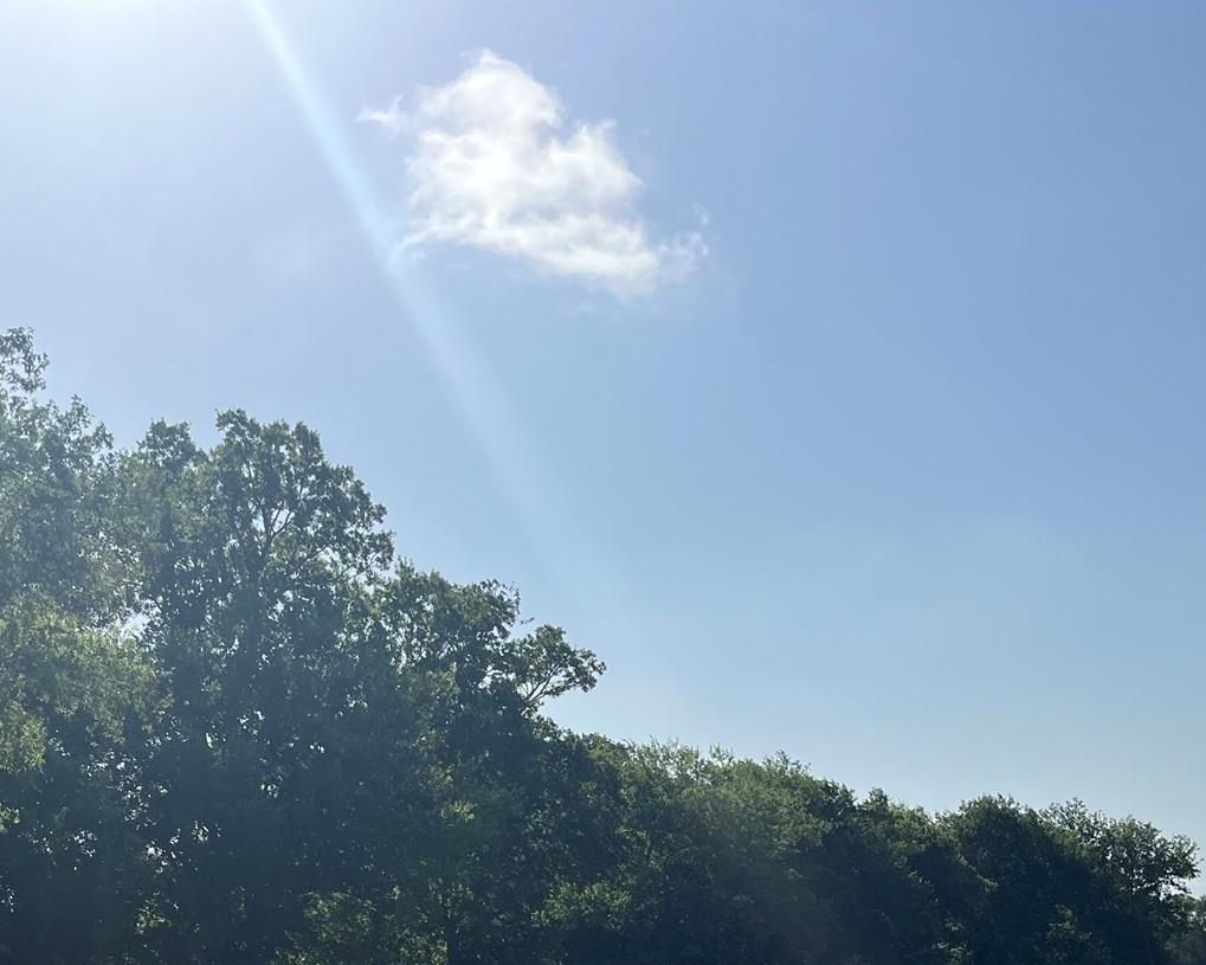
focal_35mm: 51
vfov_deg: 28.3
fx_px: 1820
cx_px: 388
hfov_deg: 36.2
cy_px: 903
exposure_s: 1/8403
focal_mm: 5.1
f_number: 1.6
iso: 50
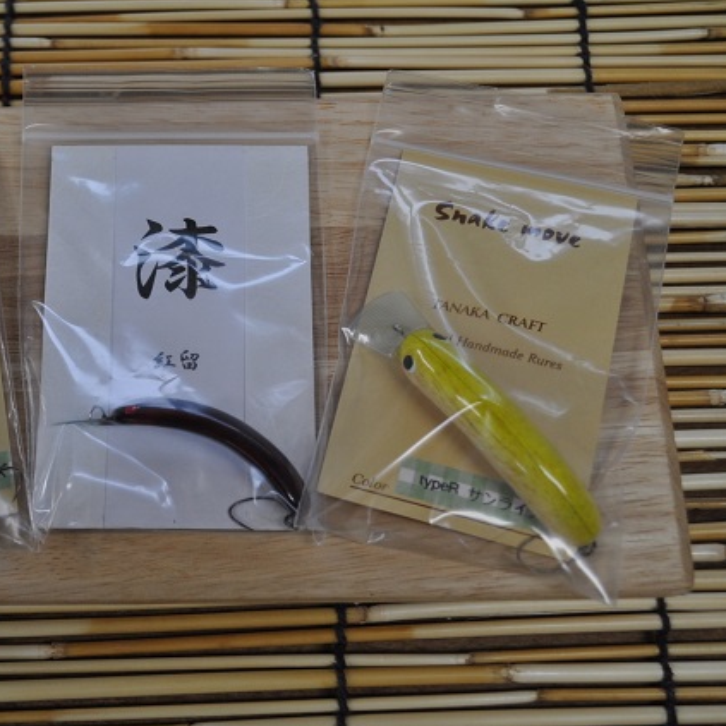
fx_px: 1471
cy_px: 364
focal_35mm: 62
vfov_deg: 27.7
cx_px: 177
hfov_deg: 27.3
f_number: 5.6
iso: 500
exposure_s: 1/60
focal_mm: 32
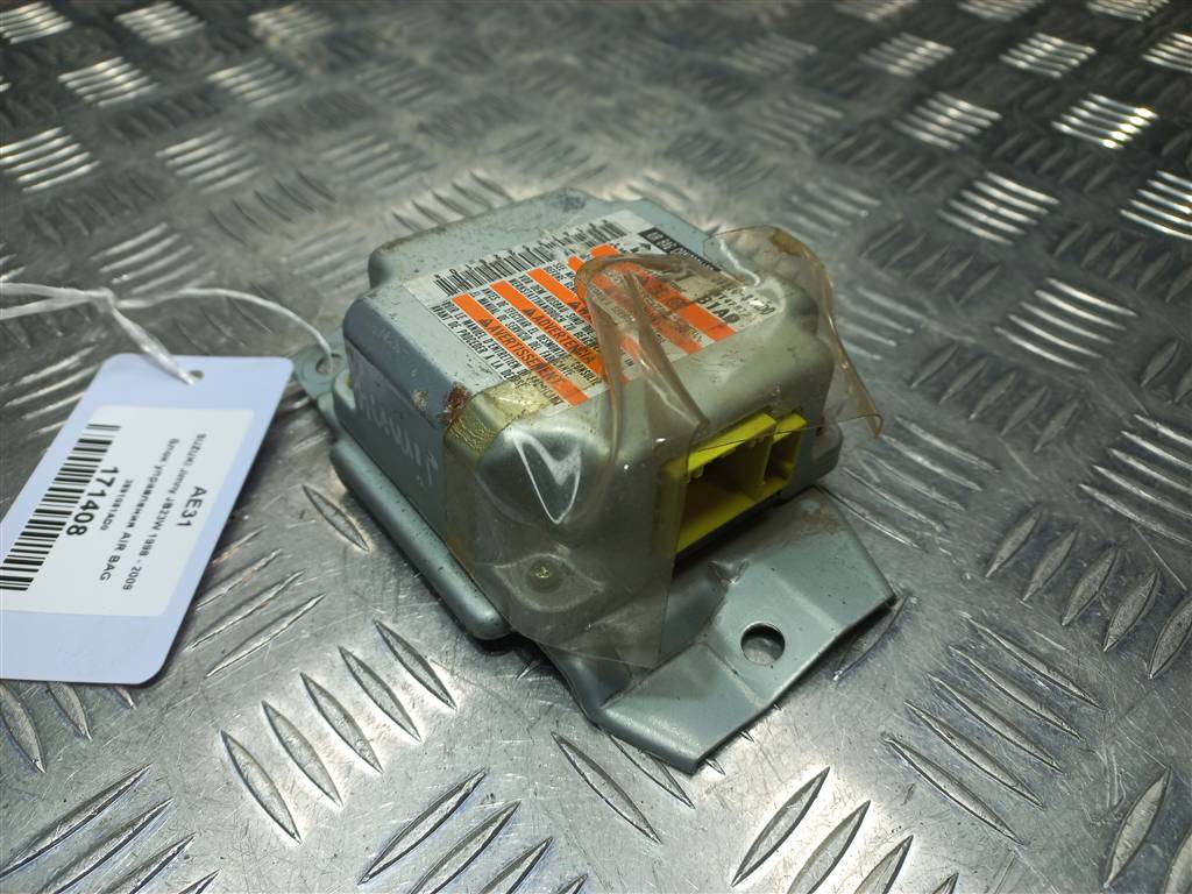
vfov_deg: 54.9
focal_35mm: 25
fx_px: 861
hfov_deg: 69.4
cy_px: 447
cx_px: 596
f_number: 1.8
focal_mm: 4.6
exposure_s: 1/100
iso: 32
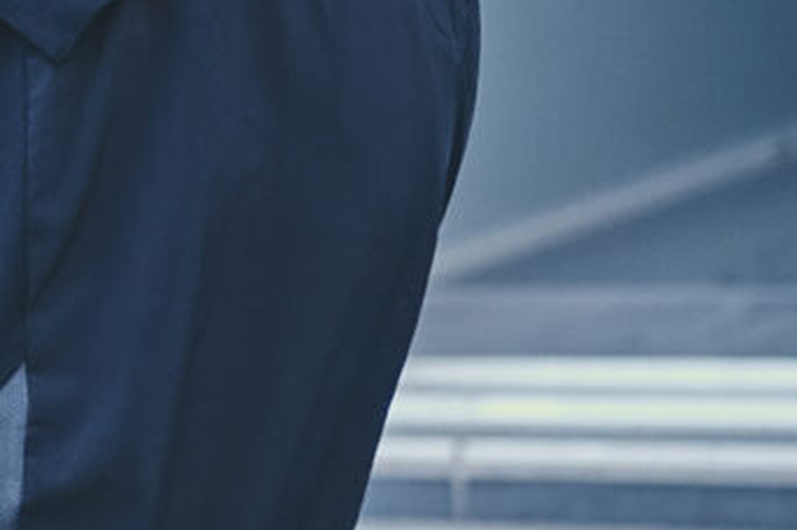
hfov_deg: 5.1
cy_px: -271
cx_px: -837
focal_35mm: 396
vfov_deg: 3.5
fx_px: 8758
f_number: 2.8
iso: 200
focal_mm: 35
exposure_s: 1/250
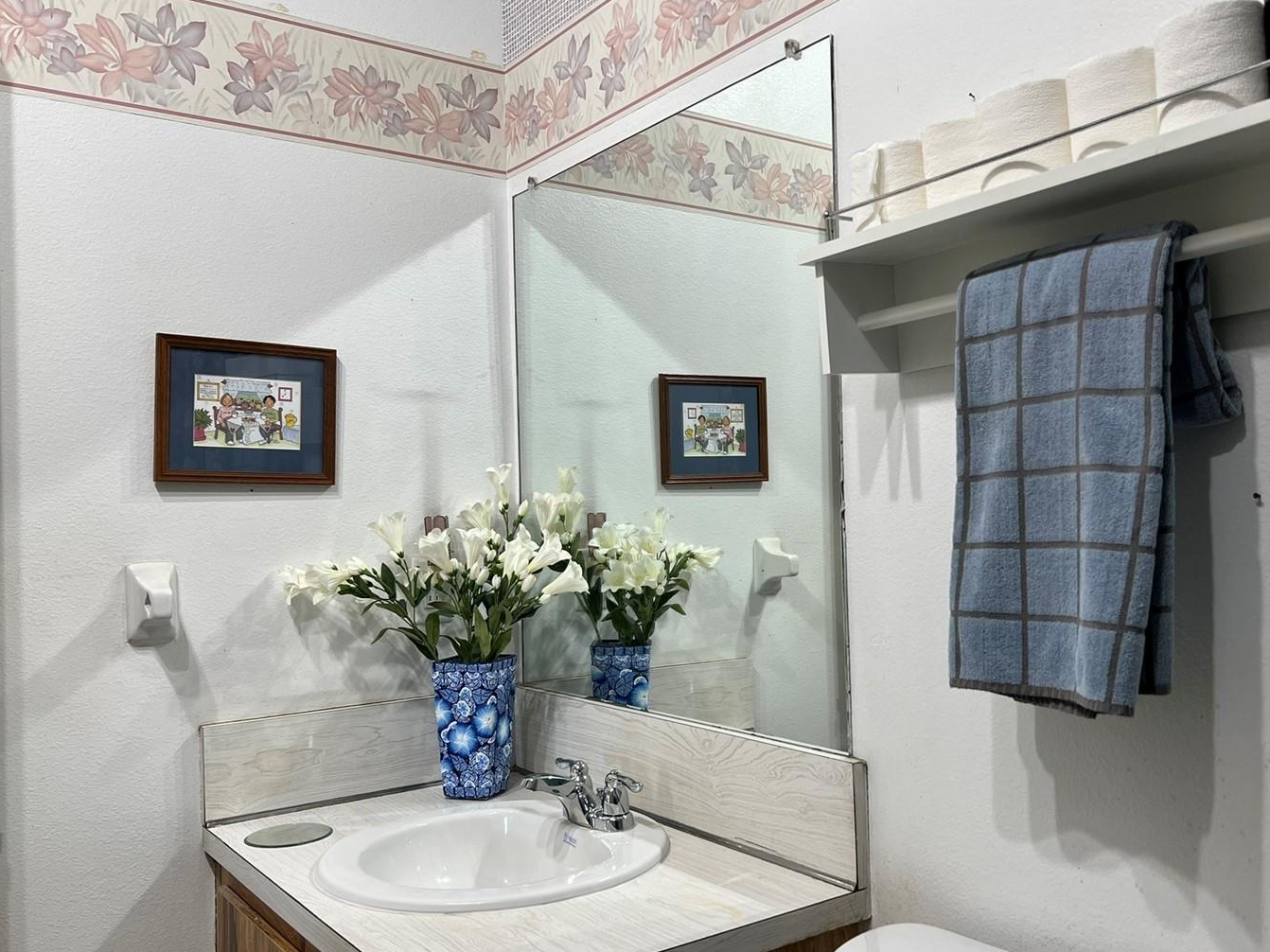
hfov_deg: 58.3
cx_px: 684
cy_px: 490
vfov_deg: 45.4
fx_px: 1137
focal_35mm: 31
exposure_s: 1/60
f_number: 1.5
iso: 64
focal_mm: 5.7
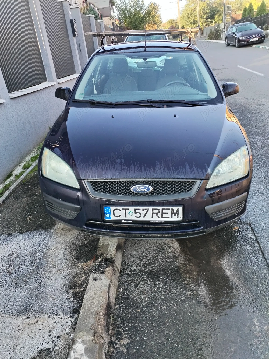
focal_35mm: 26
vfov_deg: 67.3
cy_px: 180
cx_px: 134
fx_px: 269
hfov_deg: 53.0
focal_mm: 4.75
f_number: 1.8
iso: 159
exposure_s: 1/100
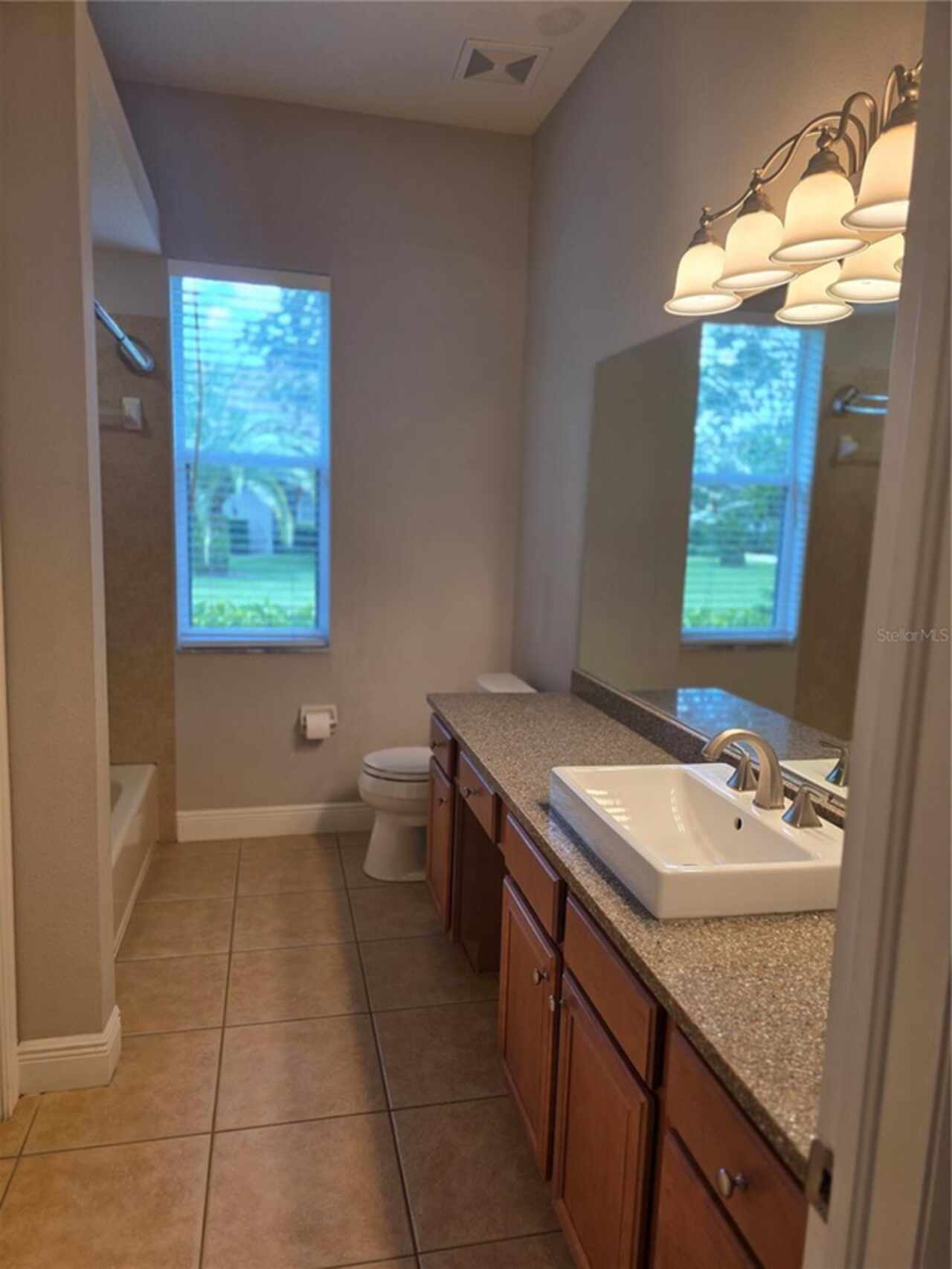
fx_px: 843
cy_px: 634
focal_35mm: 23
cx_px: 476
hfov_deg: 58.9
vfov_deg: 73.9
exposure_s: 1/120
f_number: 1.7
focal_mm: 6.3
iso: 80
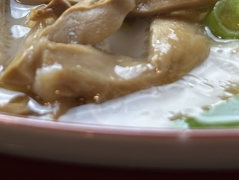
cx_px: 113
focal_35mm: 153
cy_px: -77
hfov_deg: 12.9
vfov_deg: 9.5
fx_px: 1057
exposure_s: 1/50
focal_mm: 5.96
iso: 32
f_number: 1.6
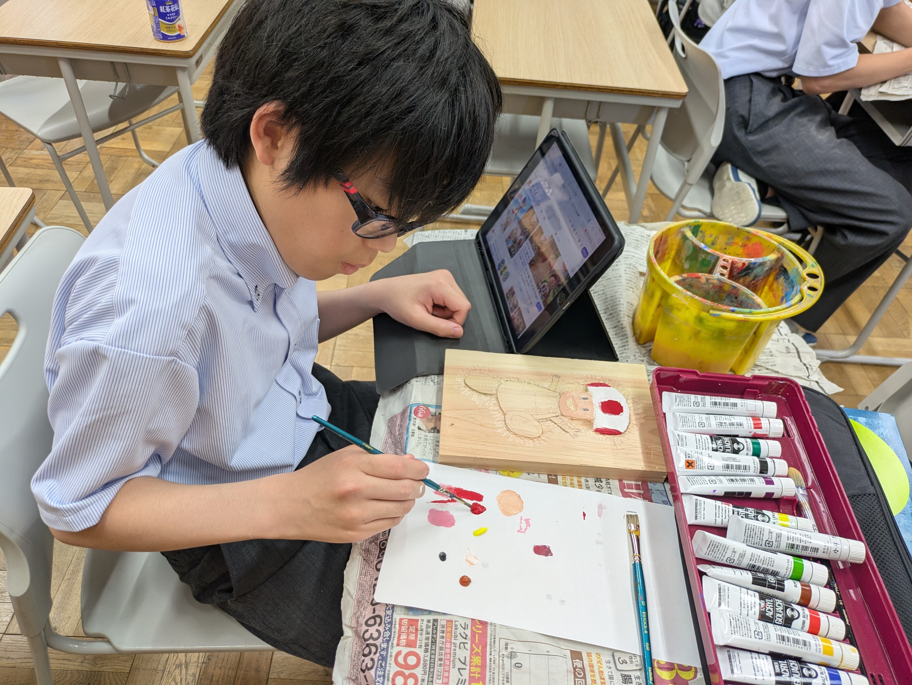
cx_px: 456
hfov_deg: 69.4
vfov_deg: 54.9
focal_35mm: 25
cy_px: 342
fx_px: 659
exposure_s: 1/60
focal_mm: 5.43
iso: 117
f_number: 1.89
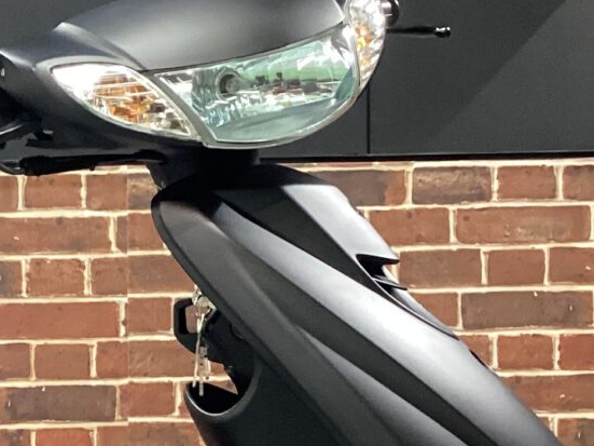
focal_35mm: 108
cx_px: 45
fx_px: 1853
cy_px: 393
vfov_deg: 13.6
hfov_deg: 17.9
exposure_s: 1/40
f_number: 2.4
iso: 320
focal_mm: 3.3
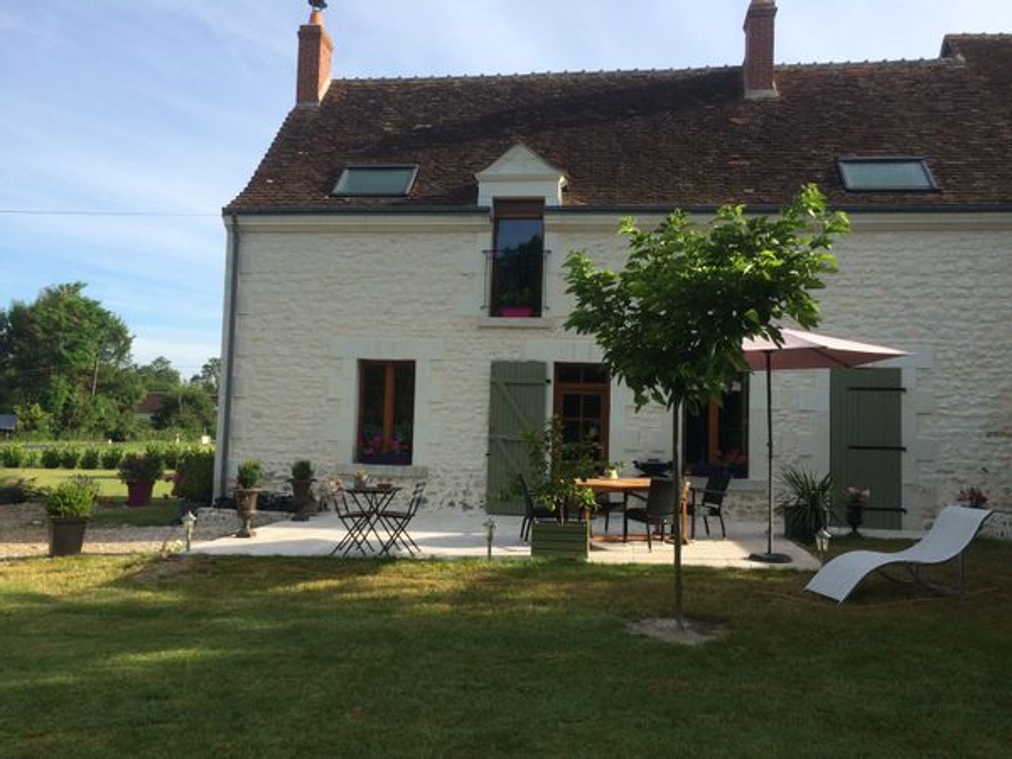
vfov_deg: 48.2
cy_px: 380
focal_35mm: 29
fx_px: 848
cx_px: 506
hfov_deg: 61.7
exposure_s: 1/1282
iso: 32
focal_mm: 4.15
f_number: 2.2
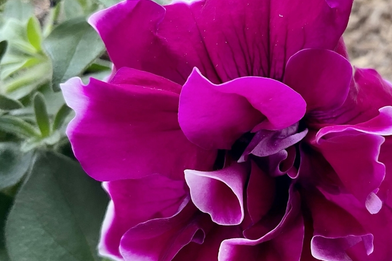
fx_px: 555
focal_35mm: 51
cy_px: 133
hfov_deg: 38.2
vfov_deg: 26.5
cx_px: 279
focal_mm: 3
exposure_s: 1/122
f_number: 1.8
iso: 20
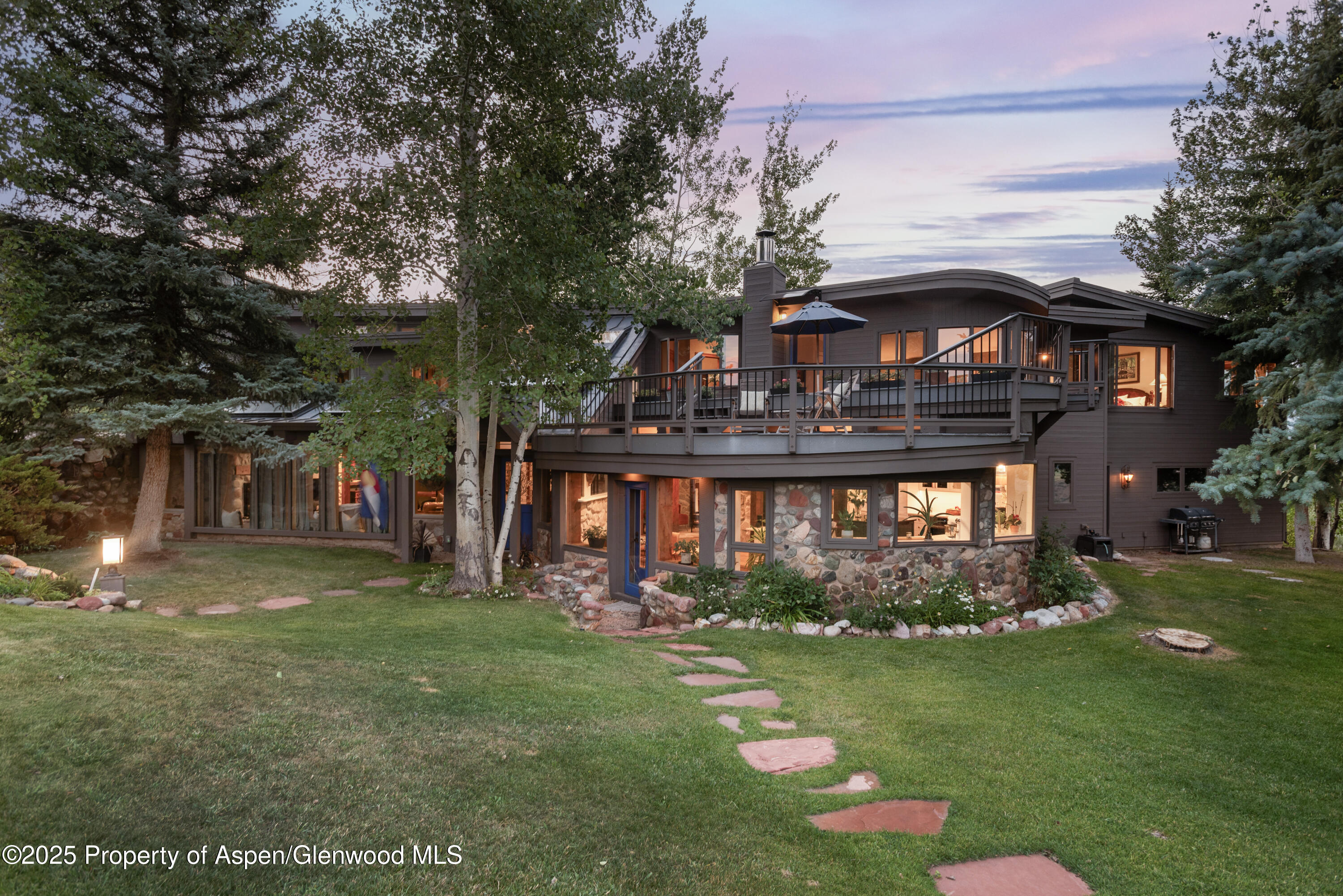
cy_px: 448
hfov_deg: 84.0
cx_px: 672
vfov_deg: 62.0
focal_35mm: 20
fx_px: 746
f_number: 7.1
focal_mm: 20
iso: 400
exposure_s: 1/2.5
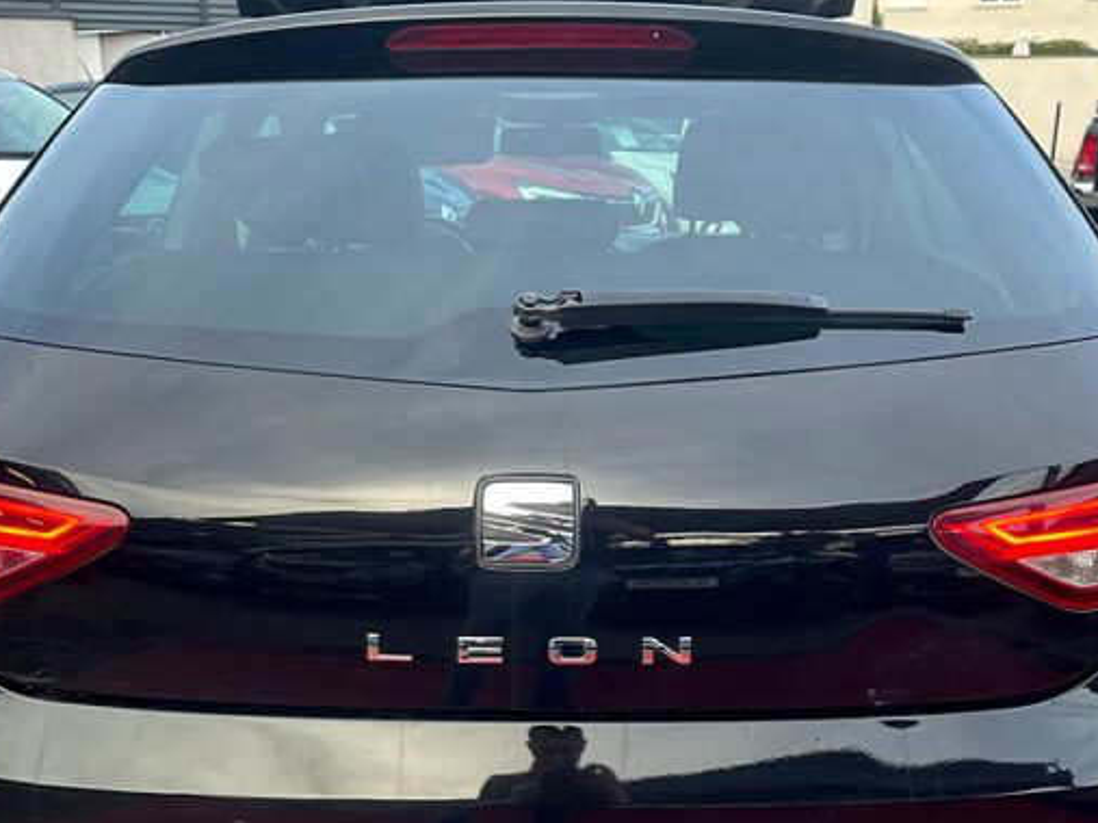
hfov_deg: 45.8
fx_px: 1300
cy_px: 559
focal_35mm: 41
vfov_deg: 34.7
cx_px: 528
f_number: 1.6
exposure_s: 1/121
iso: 80
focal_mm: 4.2
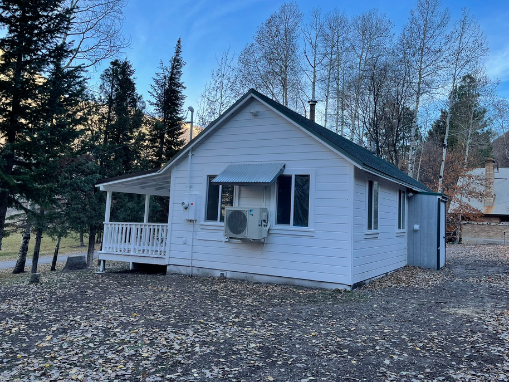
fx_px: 412
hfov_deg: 63.3
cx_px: 281
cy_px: 175
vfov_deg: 49.7
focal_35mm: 28
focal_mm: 5.1
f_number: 1.6
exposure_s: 1/696
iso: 32
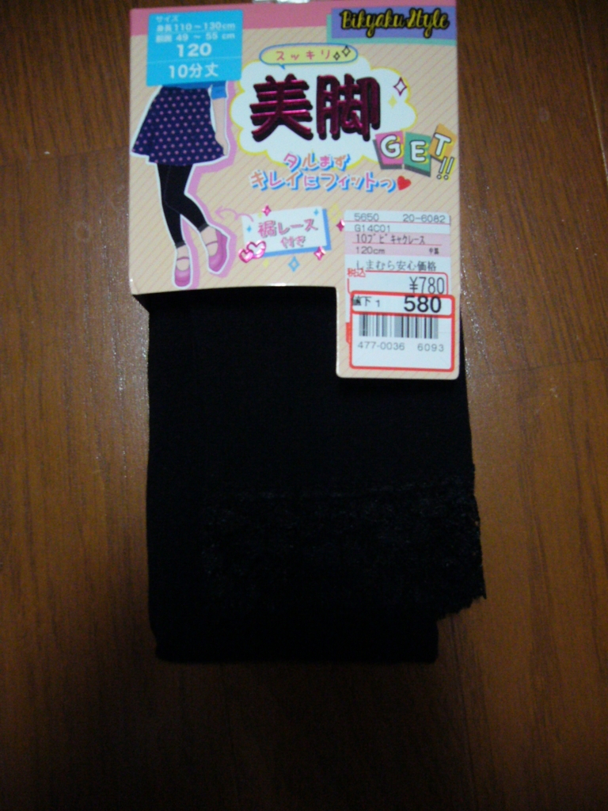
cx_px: 304
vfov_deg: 52.6
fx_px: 820
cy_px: 406
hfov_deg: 40.7
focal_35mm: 35
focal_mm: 5.8
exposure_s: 1/8
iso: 400
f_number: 2.8
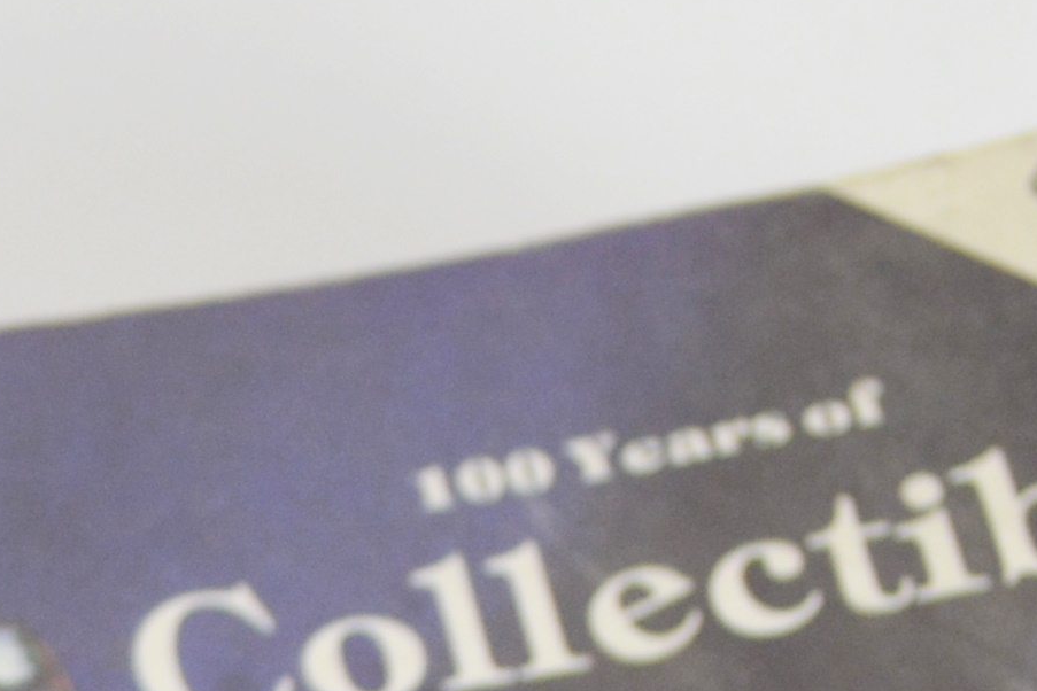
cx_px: -759
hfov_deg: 6.7
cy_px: 1950
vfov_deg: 4.4
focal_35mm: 299
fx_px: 8612
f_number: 4.5
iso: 400
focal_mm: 30
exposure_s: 1/100
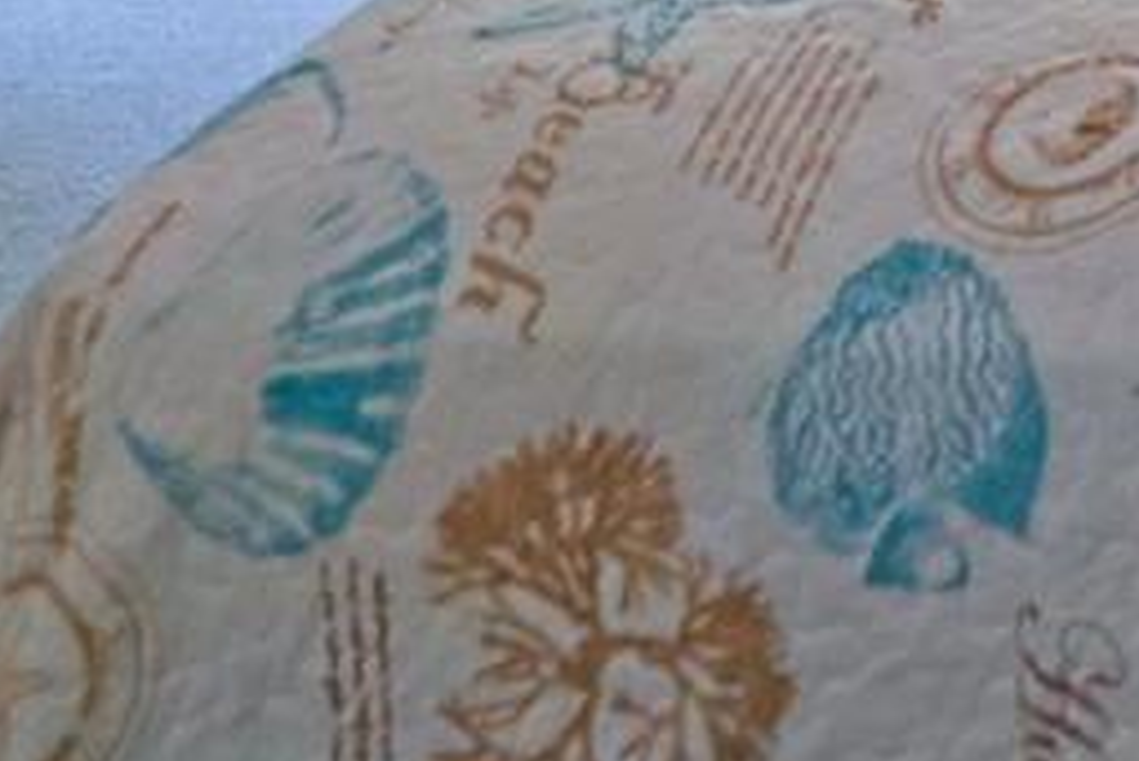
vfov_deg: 11.6
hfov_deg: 17.8
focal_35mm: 90
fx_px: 2849
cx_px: 2082
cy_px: -1224
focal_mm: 16
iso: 500
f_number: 4
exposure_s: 1/160
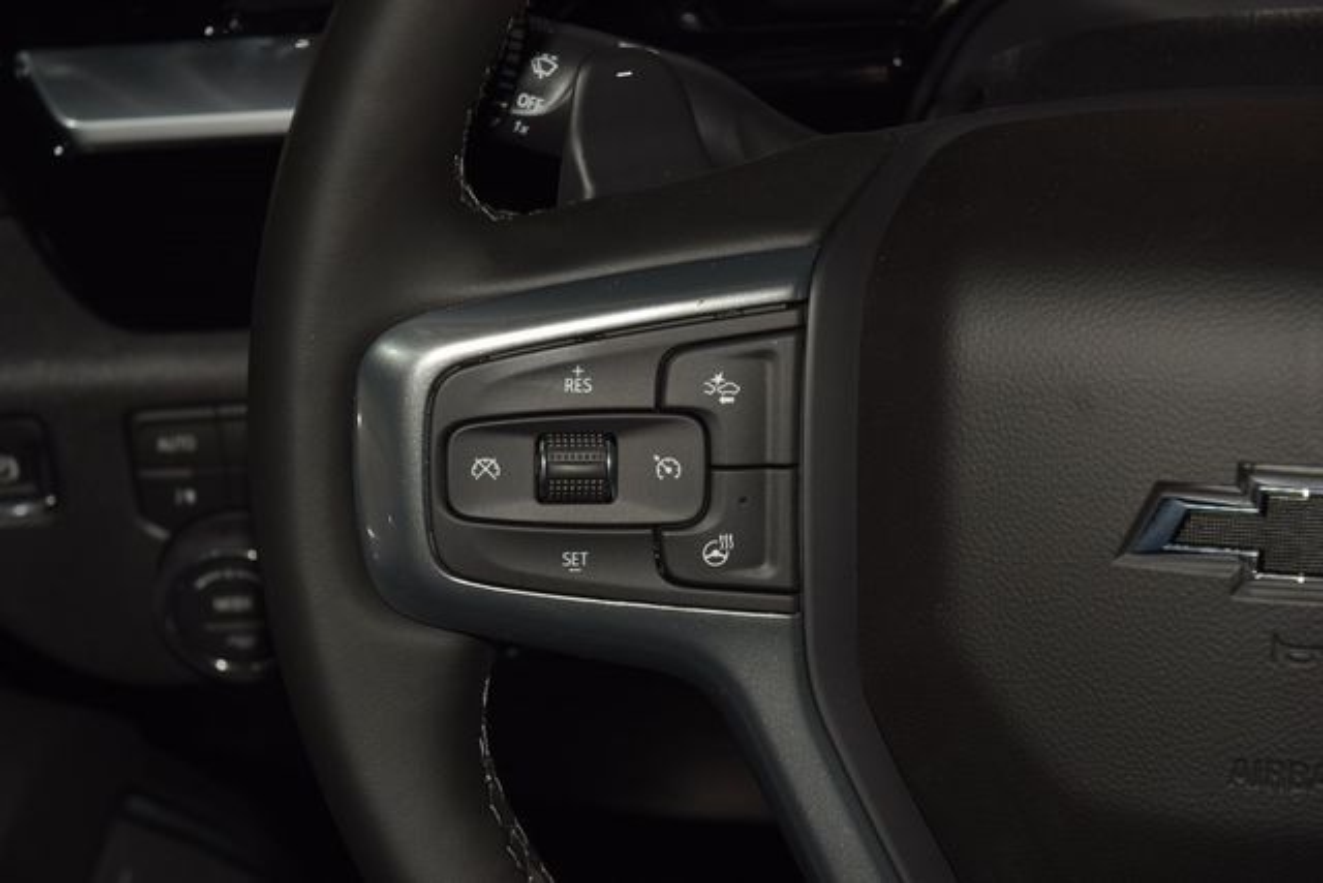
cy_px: 442
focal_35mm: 105
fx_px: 3859
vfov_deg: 13.0
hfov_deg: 19.5
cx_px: 662
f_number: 8
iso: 100
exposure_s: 1/125
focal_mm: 70
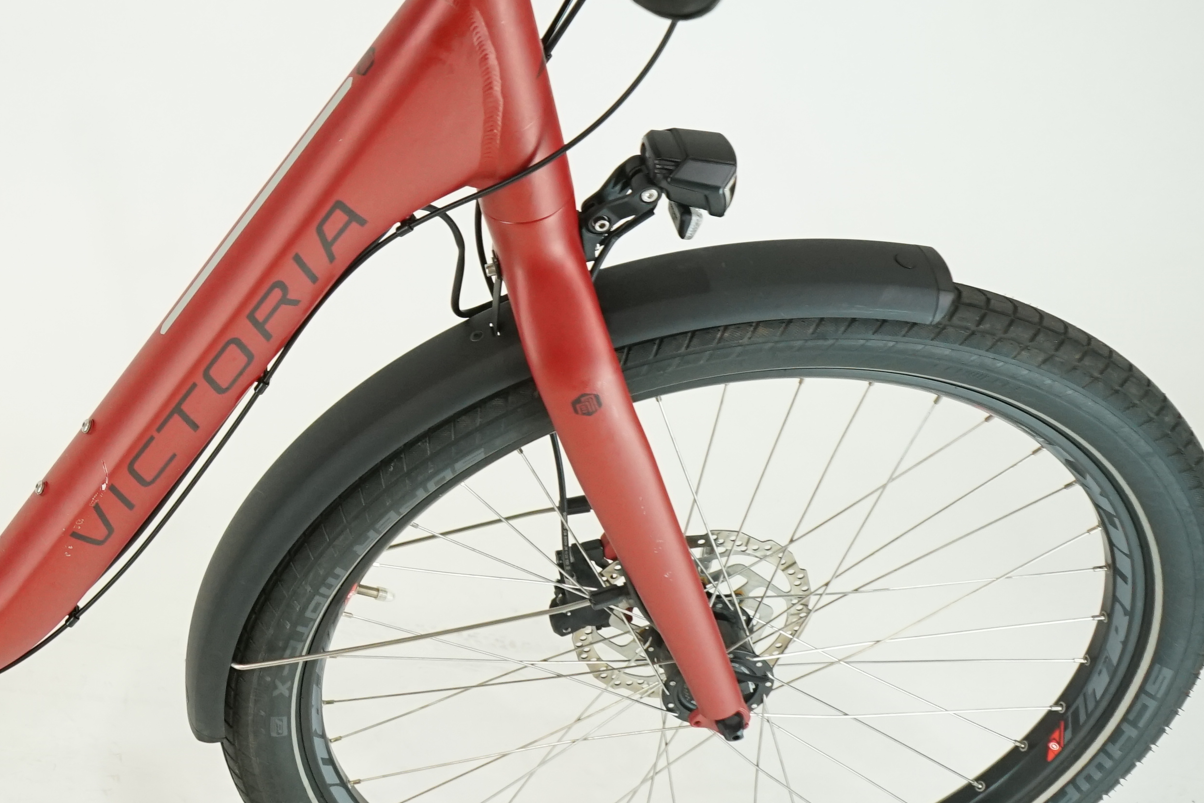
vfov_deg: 19.3
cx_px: -159
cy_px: 204
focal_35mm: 70
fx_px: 2341
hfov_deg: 26.3
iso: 1600
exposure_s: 1/200
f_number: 6.3
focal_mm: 29
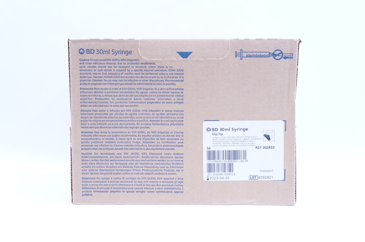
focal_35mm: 38
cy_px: 121
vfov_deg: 35.4
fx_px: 380
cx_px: 182
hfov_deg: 51.3
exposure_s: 1/50
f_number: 6.3
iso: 800
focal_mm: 25
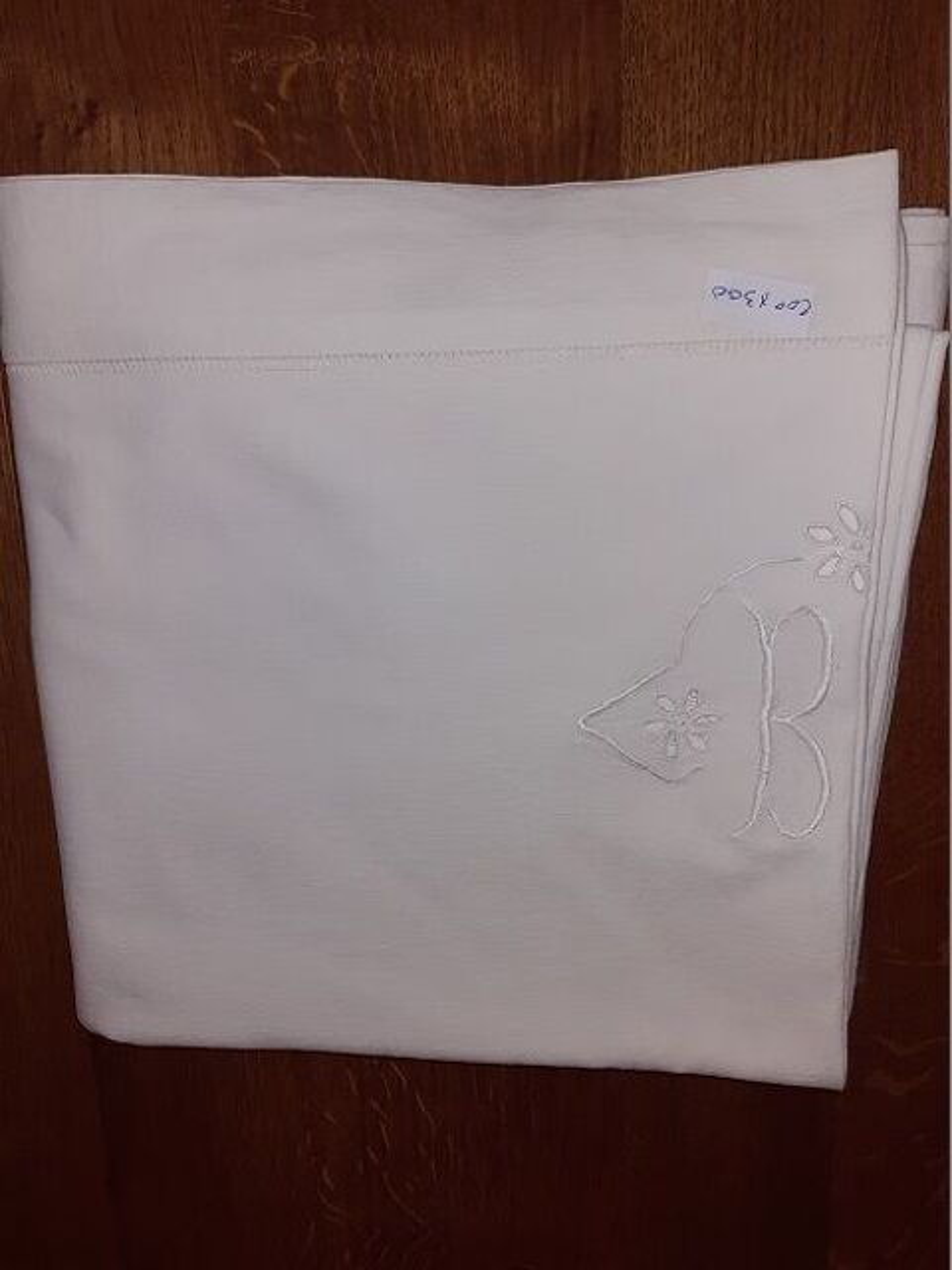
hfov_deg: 51.4
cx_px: 476
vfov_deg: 65.3
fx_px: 990
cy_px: 635
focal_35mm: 27
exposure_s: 1/25
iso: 200
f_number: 1.9
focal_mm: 3.6
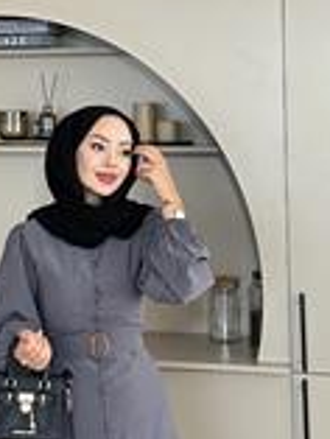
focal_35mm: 63
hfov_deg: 23.1
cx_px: 81
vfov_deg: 29.7
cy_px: 373
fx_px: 800
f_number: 1.78
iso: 200
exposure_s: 1/121
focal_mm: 6.86
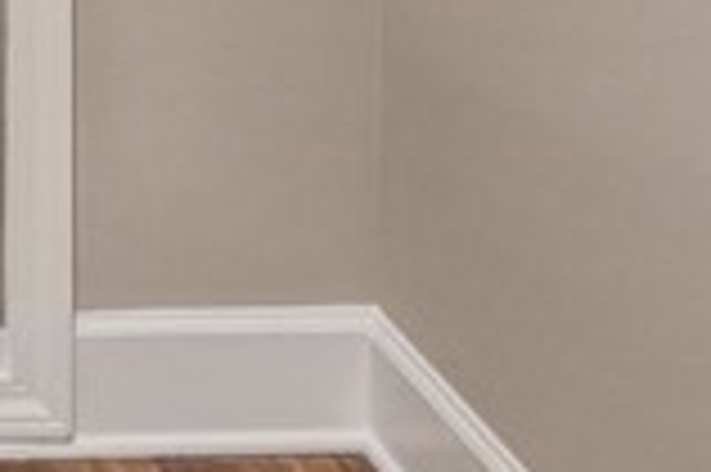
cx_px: -441
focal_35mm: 110
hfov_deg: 16.5
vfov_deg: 10.6
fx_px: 2170
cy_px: -663
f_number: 11
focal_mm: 16
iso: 200
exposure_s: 1/2
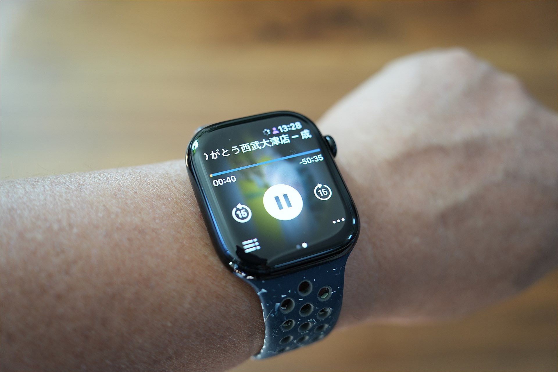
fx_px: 620
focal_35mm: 40
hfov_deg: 48.5
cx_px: 279
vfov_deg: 33.4
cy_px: 186
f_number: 3.2
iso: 400
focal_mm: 40
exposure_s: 1/40
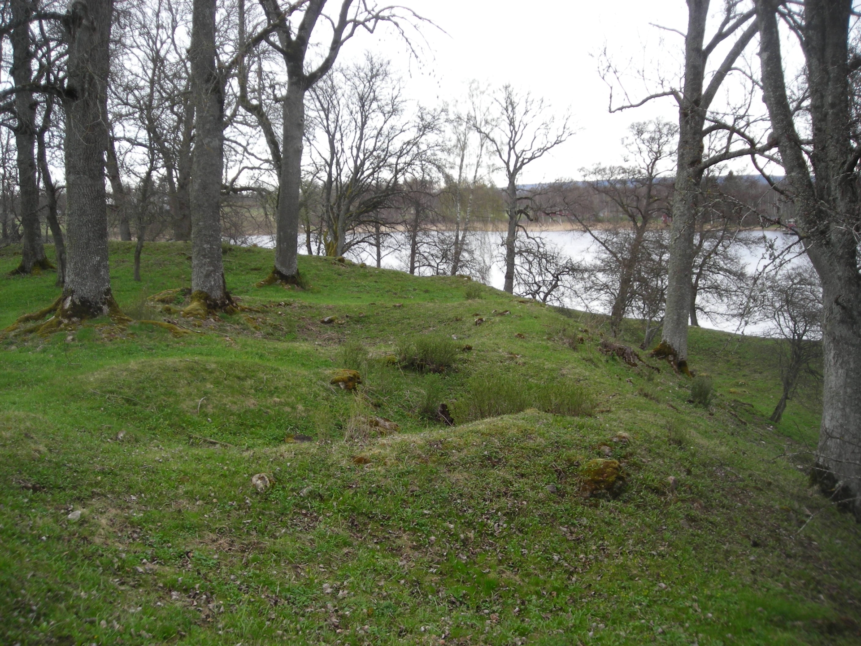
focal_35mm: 38
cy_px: 323
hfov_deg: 49.0
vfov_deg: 37.7
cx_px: 430
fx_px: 945
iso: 50
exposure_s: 1/90.2
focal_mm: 6.3
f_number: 3.2
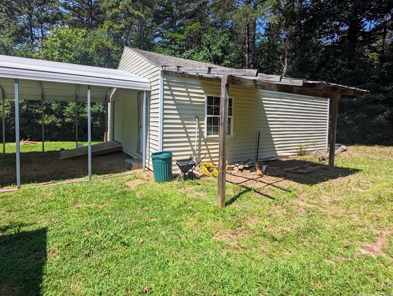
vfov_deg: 77.7
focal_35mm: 16
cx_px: 180
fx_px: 182
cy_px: 125
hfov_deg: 94.2
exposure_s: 1/1976
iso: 44
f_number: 2.2
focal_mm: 1.95
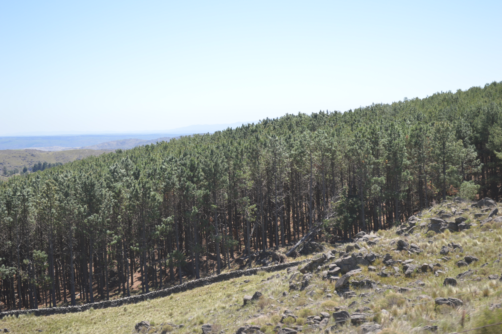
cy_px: 167
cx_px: 251
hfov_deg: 24.6
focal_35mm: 82
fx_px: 1149
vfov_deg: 16.5
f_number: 6.3
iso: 100
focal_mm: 55
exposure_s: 1/200
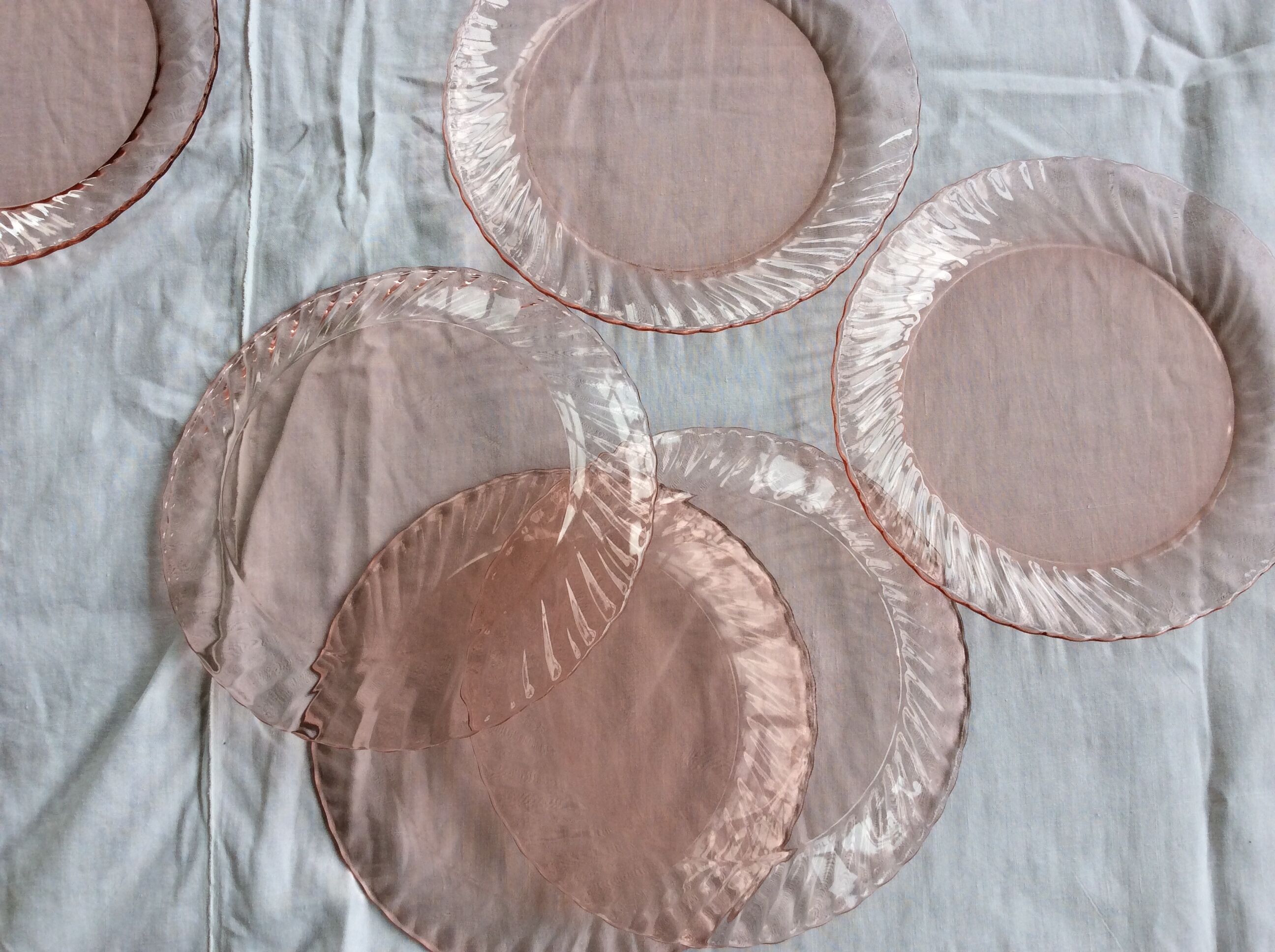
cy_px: 476
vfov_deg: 44.1
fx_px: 1177
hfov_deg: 56.9
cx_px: 638
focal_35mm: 32
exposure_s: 1/225
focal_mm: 3.3
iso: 32
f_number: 2.4
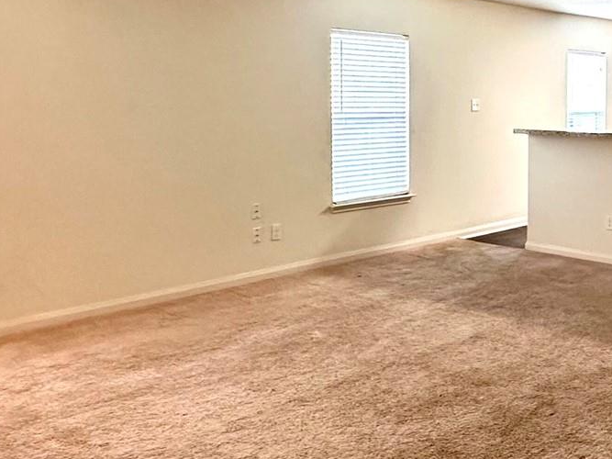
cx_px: 506
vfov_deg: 33.0
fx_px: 760
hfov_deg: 41.6
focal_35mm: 43
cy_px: 125
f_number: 2.2
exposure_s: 1/60
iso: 400
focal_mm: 2.22
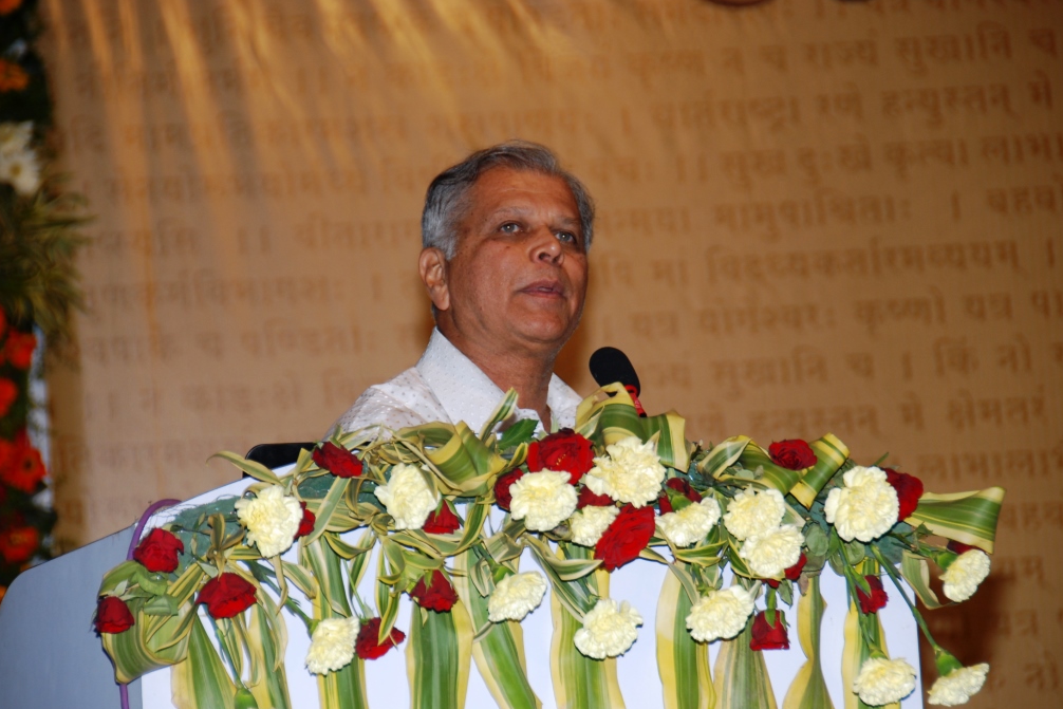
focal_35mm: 207
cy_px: 359
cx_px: 524
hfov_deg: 10.0
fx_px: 6098
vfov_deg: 6.7
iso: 200
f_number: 5.6
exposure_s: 1/50
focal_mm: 135
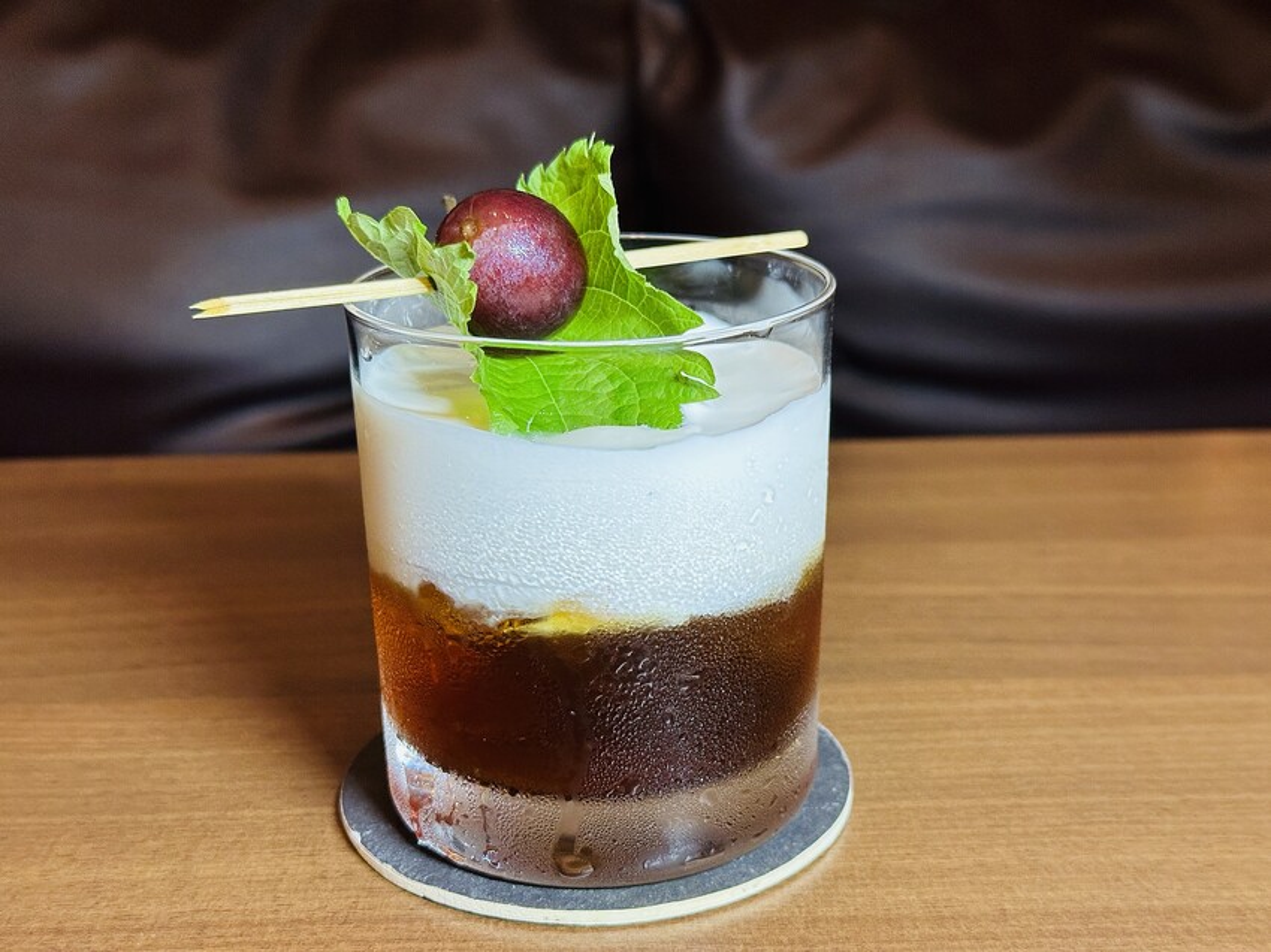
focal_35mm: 48
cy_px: 476
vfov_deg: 30.3
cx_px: 636
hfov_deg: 39.7
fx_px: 1762
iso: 320
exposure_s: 1/40
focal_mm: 6.86
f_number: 1.78
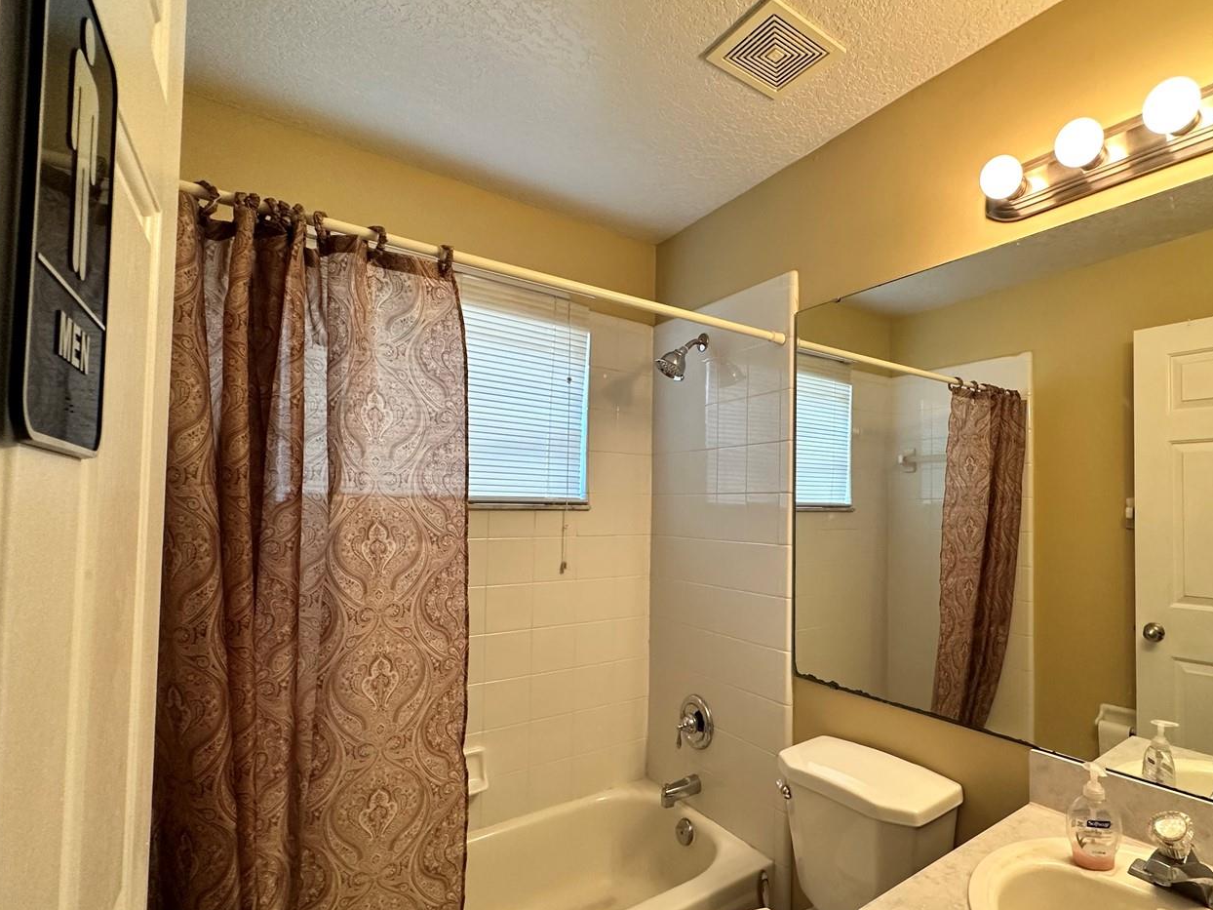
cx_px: 752
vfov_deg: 71.5
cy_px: 490
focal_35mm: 18
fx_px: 631
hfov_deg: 86.2
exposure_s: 1/120
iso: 250
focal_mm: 2.22
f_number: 2.2
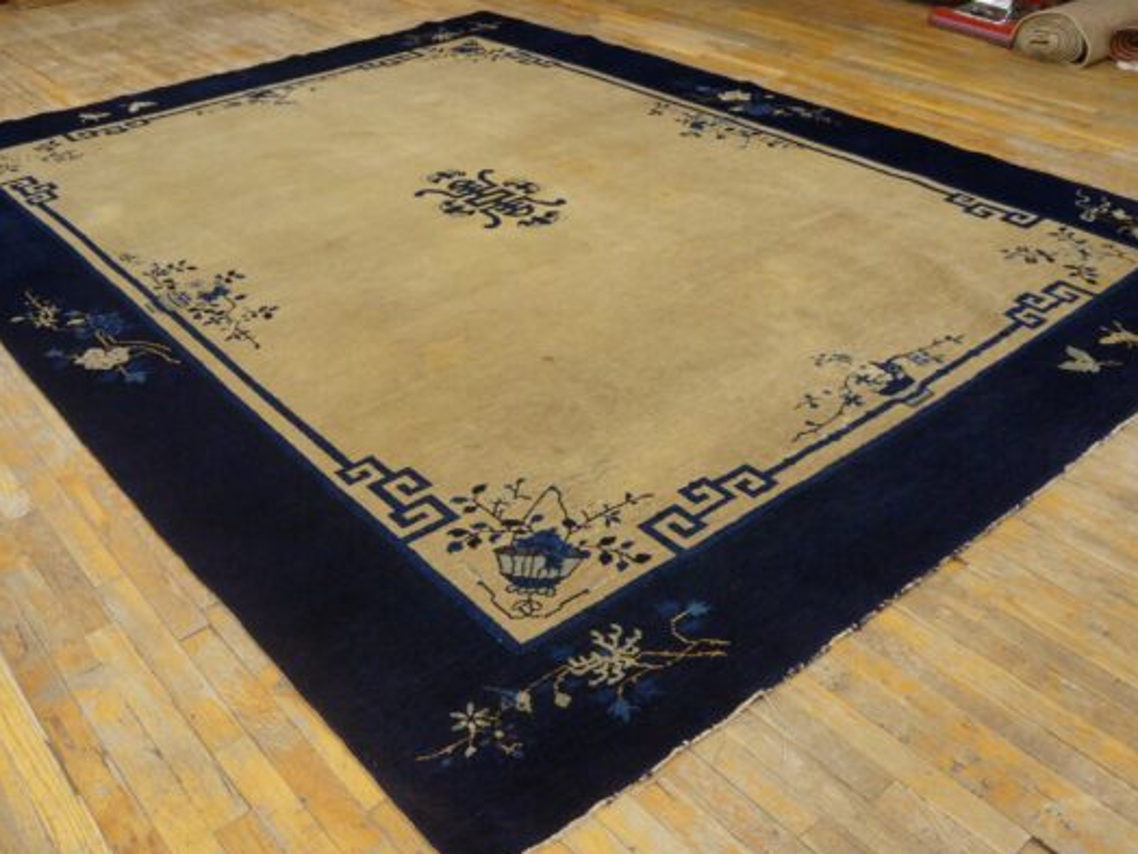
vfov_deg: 42.9
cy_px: 429
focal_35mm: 33
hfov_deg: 55.3
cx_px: 545
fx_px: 1085
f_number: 4
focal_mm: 20
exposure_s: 1/160
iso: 2500
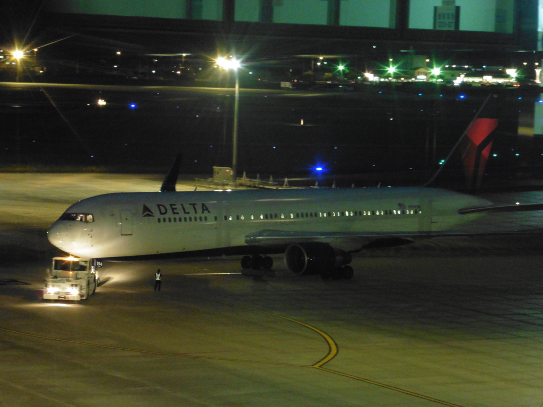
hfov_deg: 14.4
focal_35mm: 137
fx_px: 2149
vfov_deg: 10.8
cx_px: 272
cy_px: 204
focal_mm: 24.4
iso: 1000
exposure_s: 1/4
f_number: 5.4
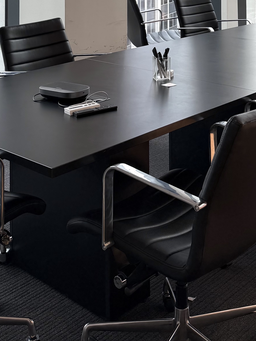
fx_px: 572
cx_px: 178
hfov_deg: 25.1
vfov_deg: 29.0
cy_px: -61
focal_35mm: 58
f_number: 1.78
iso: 125
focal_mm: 6.76
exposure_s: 1/242
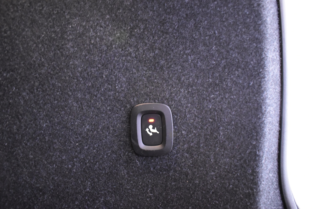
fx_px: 235
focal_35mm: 27
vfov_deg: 47.9
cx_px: 156
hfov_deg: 67.4
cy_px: 104
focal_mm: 18
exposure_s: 1/6
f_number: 3.5
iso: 3200
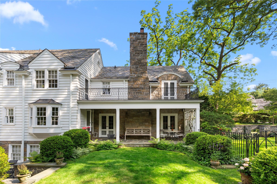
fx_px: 123
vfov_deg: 73.7
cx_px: 138
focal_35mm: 16
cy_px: 92
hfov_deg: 96.7
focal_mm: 16
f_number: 8
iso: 100
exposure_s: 1/20
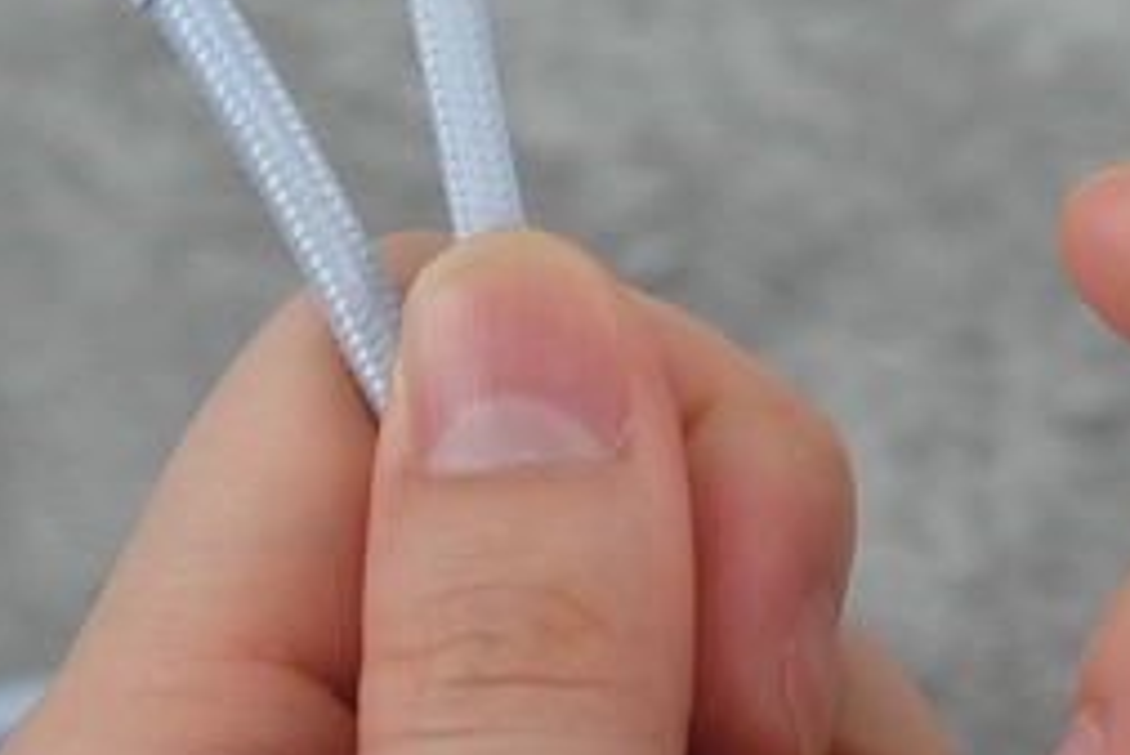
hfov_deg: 12.6
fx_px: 5088
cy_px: -29
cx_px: 974
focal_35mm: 162
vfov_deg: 8.4
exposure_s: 1/45
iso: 400
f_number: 5
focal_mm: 26.5
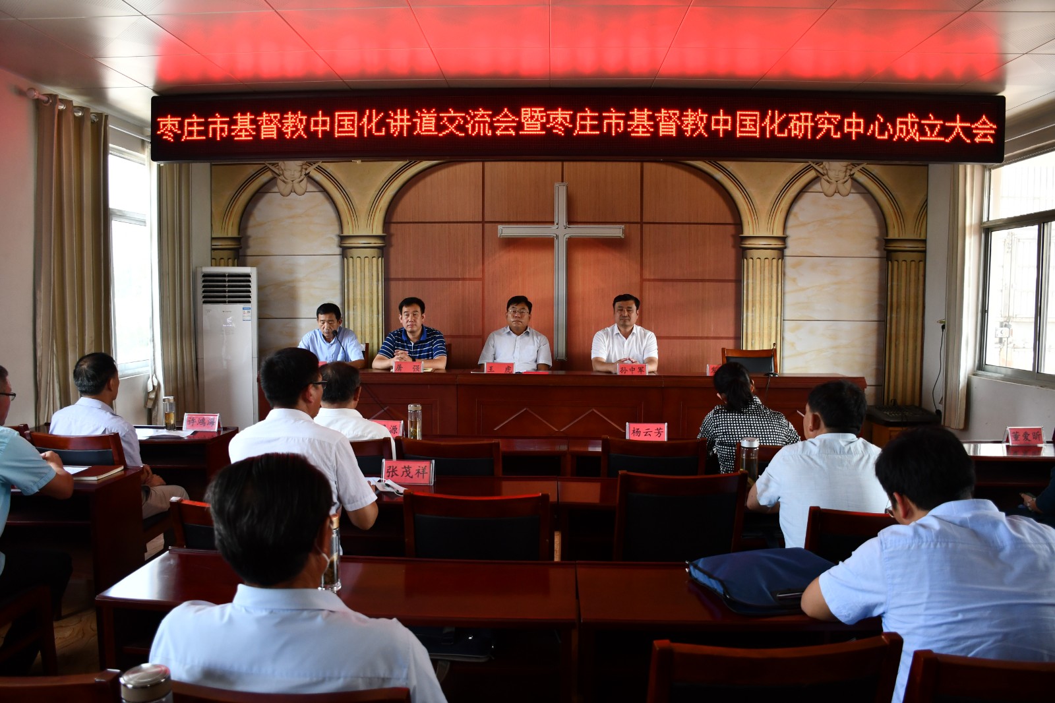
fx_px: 791
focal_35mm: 27
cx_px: 528
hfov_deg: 67.4
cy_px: 352
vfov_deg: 47.9
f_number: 3.5
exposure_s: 1/250
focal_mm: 18
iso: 560
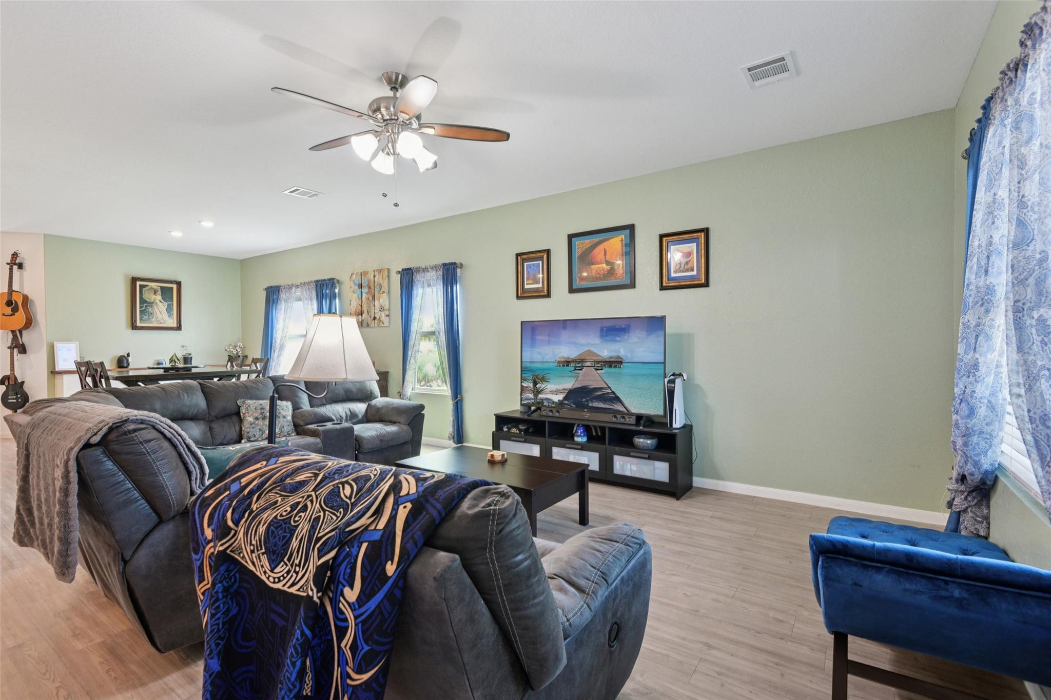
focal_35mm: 16
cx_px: 526
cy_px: 350
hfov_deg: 96.7
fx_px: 467
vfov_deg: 73.7
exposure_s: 1/15
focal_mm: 16
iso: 2000
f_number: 8
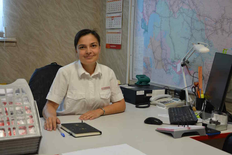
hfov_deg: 37.8
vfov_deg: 25.8
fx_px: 338
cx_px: 116
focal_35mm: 52
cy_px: 78
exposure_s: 1/60
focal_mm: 35
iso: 800
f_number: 4.5
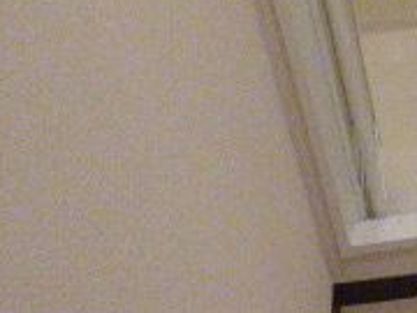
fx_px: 855
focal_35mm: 71
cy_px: 413
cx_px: 496
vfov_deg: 19.1
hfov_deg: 24.8
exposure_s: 1/200
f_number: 2.8
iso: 1600
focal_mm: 3.58
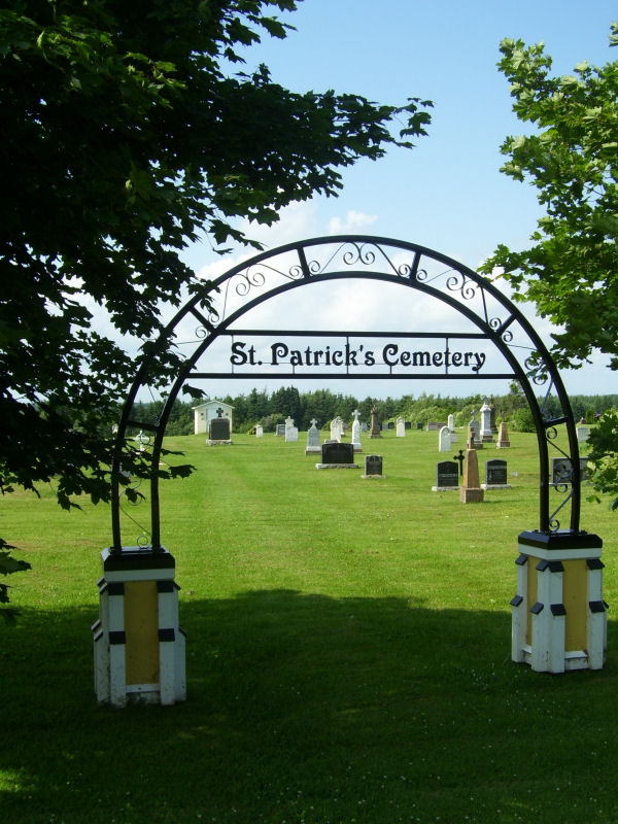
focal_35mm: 46
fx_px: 1095
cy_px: 412
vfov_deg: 41.2
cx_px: 309
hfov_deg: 31.5
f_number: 5.6
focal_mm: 7.6
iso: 80
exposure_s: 1/350
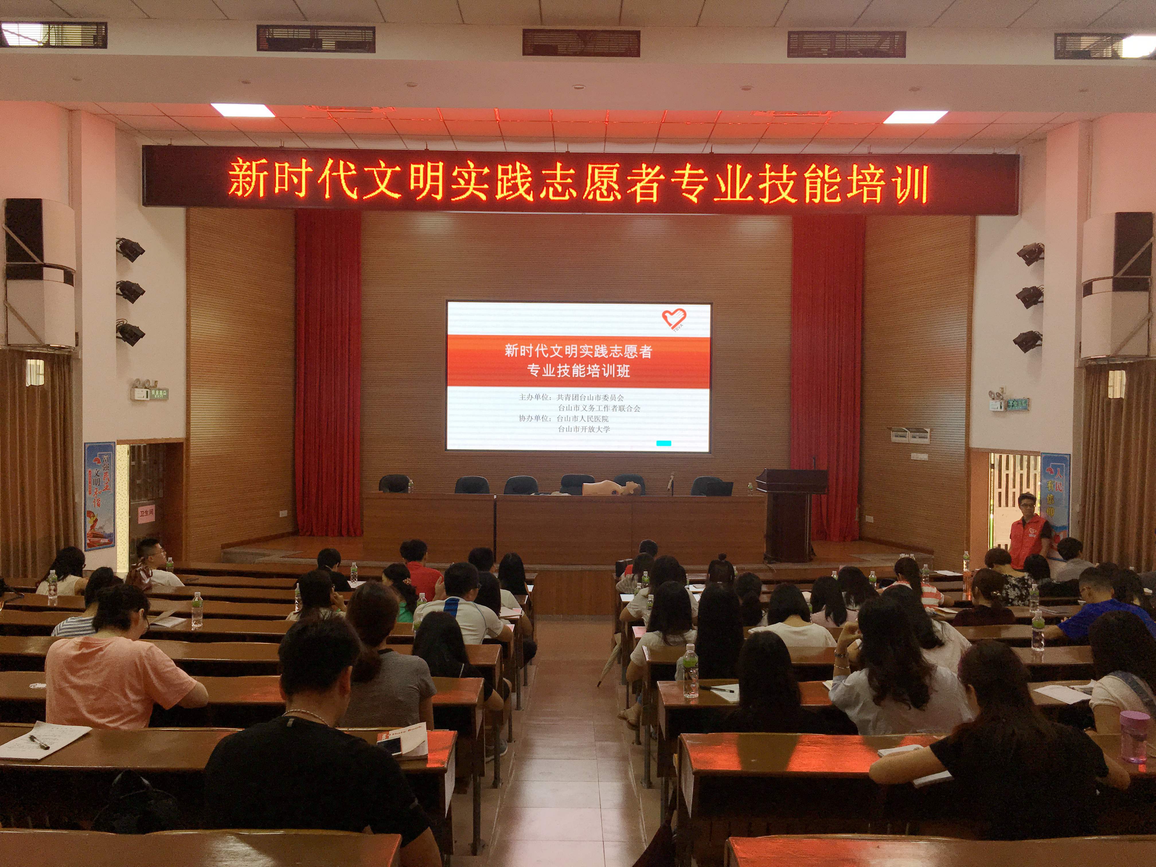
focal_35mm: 29
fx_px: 968
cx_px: 578
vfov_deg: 48.2
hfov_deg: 61.7
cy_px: 434
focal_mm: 4.15
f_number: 2.2
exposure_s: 1/100
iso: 32
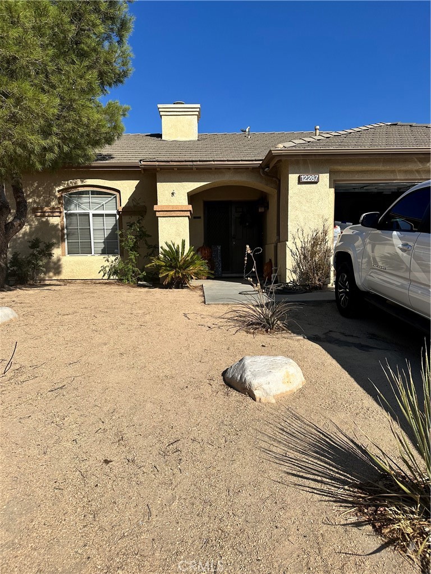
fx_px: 398
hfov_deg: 56.8
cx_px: 216
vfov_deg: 71.6
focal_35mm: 24
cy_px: 287
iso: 80
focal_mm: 6.86
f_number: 1.78
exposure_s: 1/8197
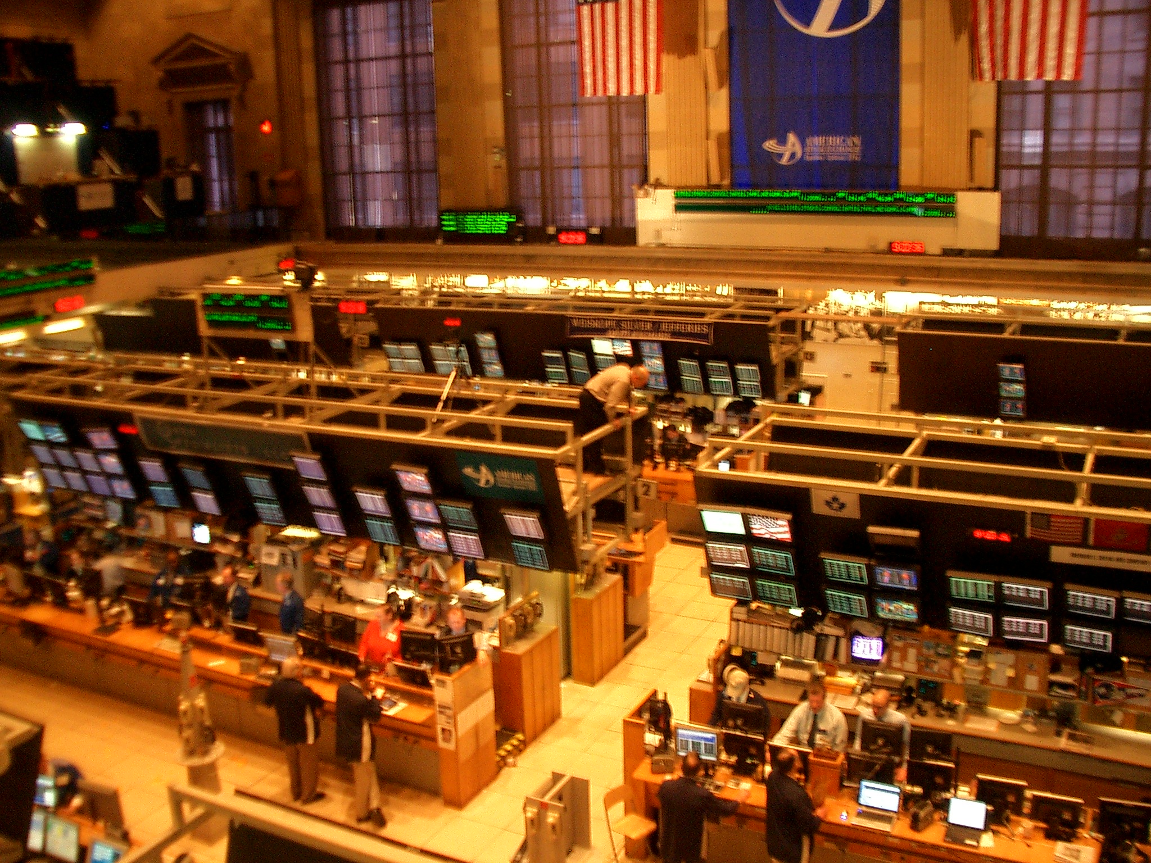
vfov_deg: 40.7
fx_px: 1164
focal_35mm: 35
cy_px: 432
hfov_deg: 52.6
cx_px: 576
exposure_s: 1/8
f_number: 2.6
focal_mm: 5.8
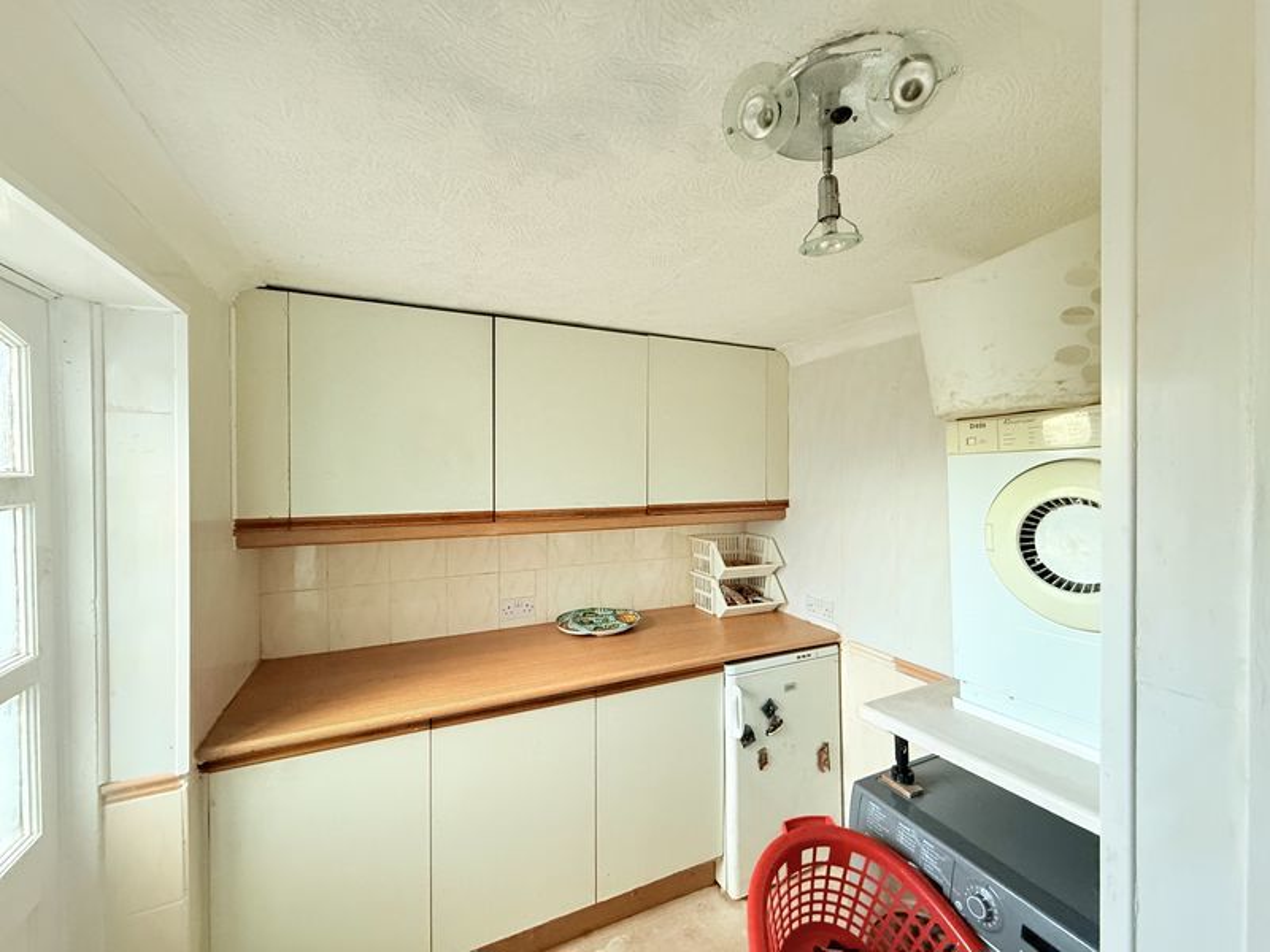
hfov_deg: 102.1
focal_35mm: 14
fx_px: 514
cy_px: 476
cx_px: 635
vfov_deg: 85.7
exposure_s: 1/60
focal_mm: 2.22
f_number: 2.2
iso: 500
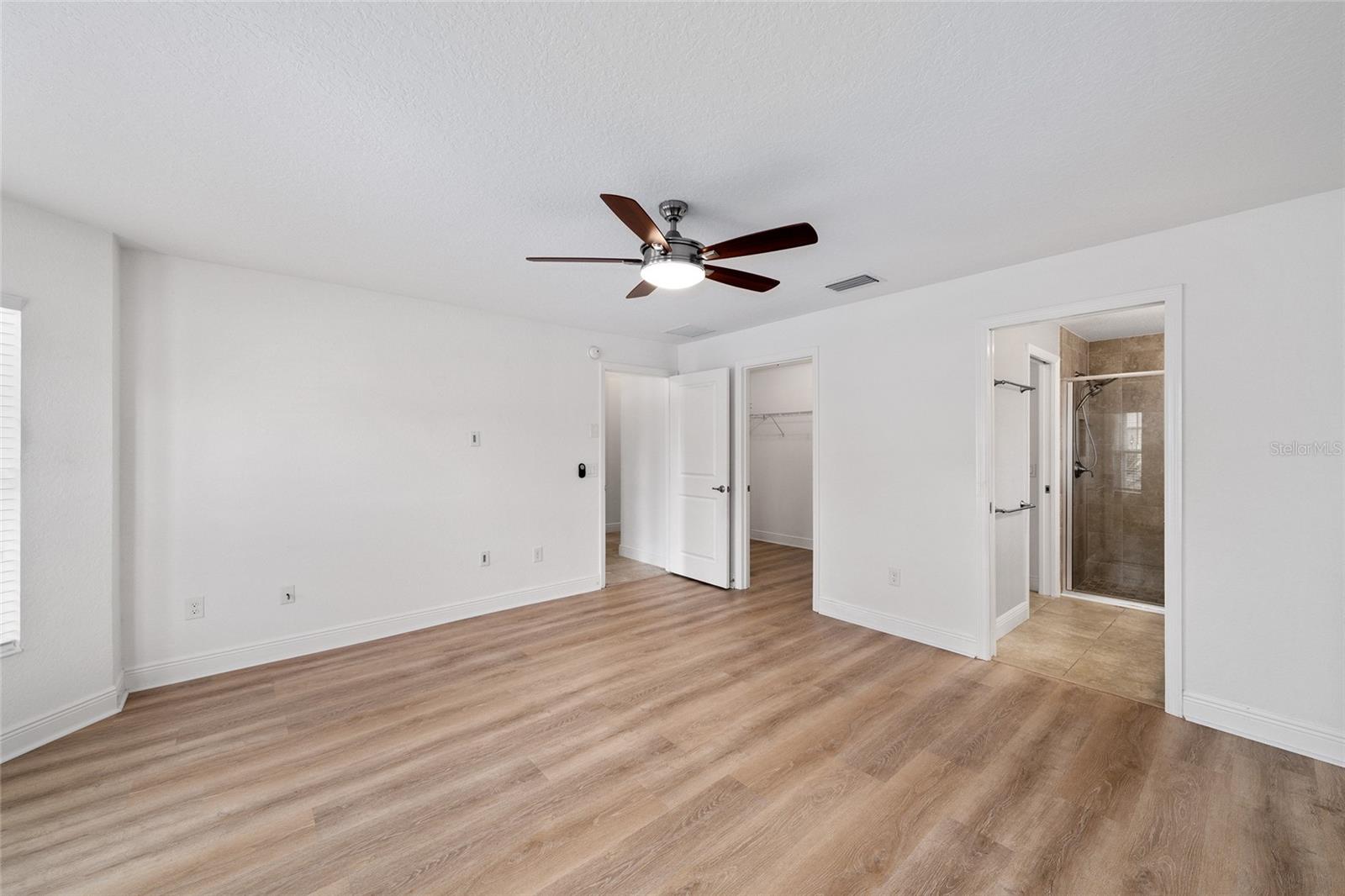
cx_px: 672
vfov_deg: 81.2
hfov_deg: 104.3
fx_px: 523
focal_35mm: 14
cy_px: 448
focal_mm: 14
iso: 320
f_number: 8
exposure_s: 1/20
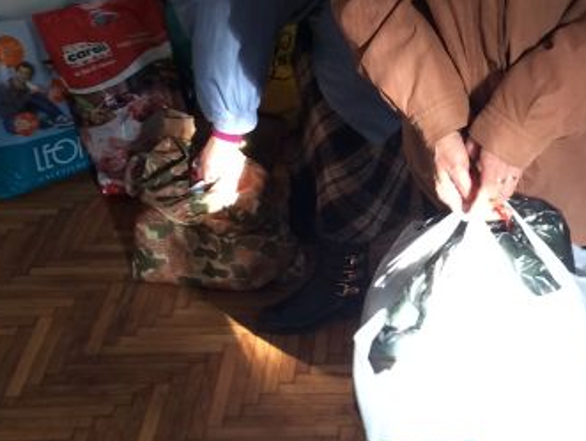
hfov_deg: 27.1
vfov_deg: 20.6
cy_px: 44
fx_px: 1186
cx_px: 485
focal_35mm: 70
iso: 80
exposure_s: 1/30
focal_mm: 4.15
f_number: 2.2
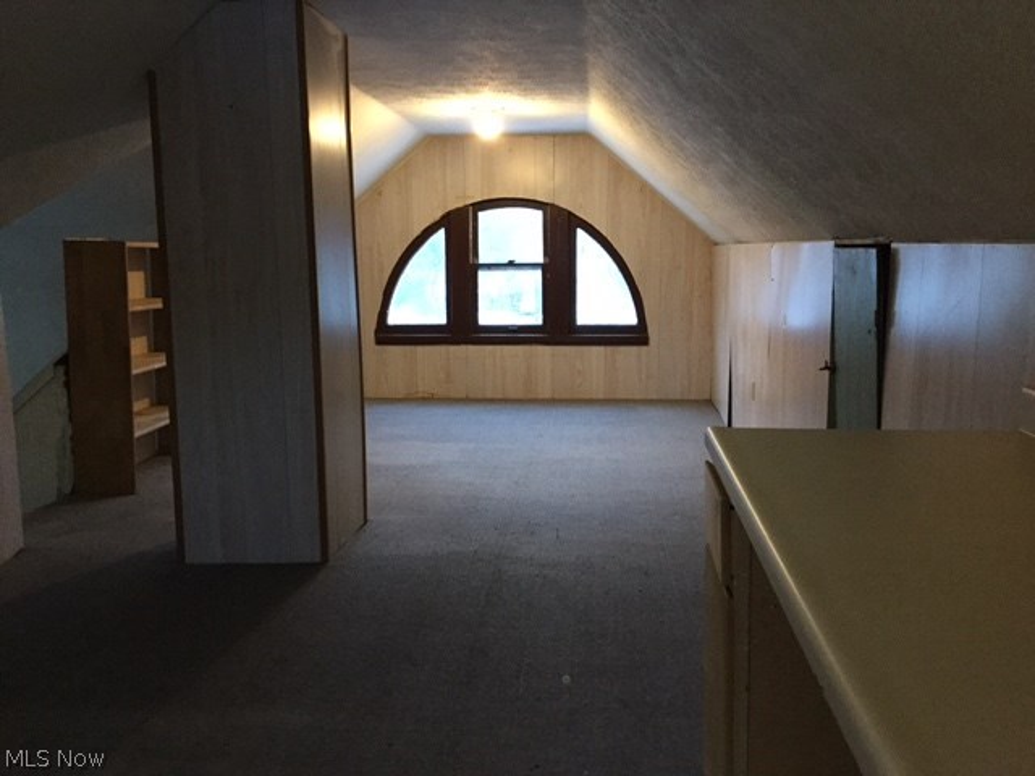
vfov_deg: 45.4
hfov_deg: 58.4
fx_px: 927
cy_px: 388
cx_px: 518
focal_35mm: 31
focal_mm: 3.3
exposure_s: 1/15
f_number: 2.4
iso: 200
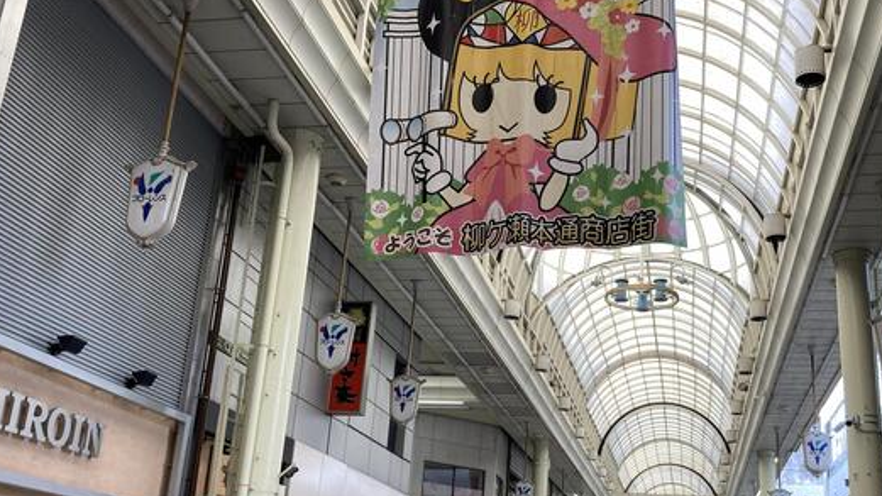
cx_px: 493
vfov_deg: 28.9
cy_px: 299
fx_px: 959
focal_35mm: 41
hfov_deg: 49.3
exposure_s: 1/120
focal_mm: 3.99
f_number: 1.8
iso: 32
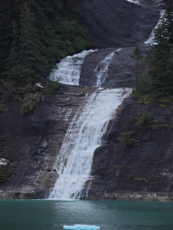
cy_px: 115
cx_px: 86
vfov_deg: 2.5
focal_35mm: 800
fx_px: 5331
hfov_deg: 1.9
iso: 180
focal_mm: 143
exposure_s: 1/500
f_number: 5.6
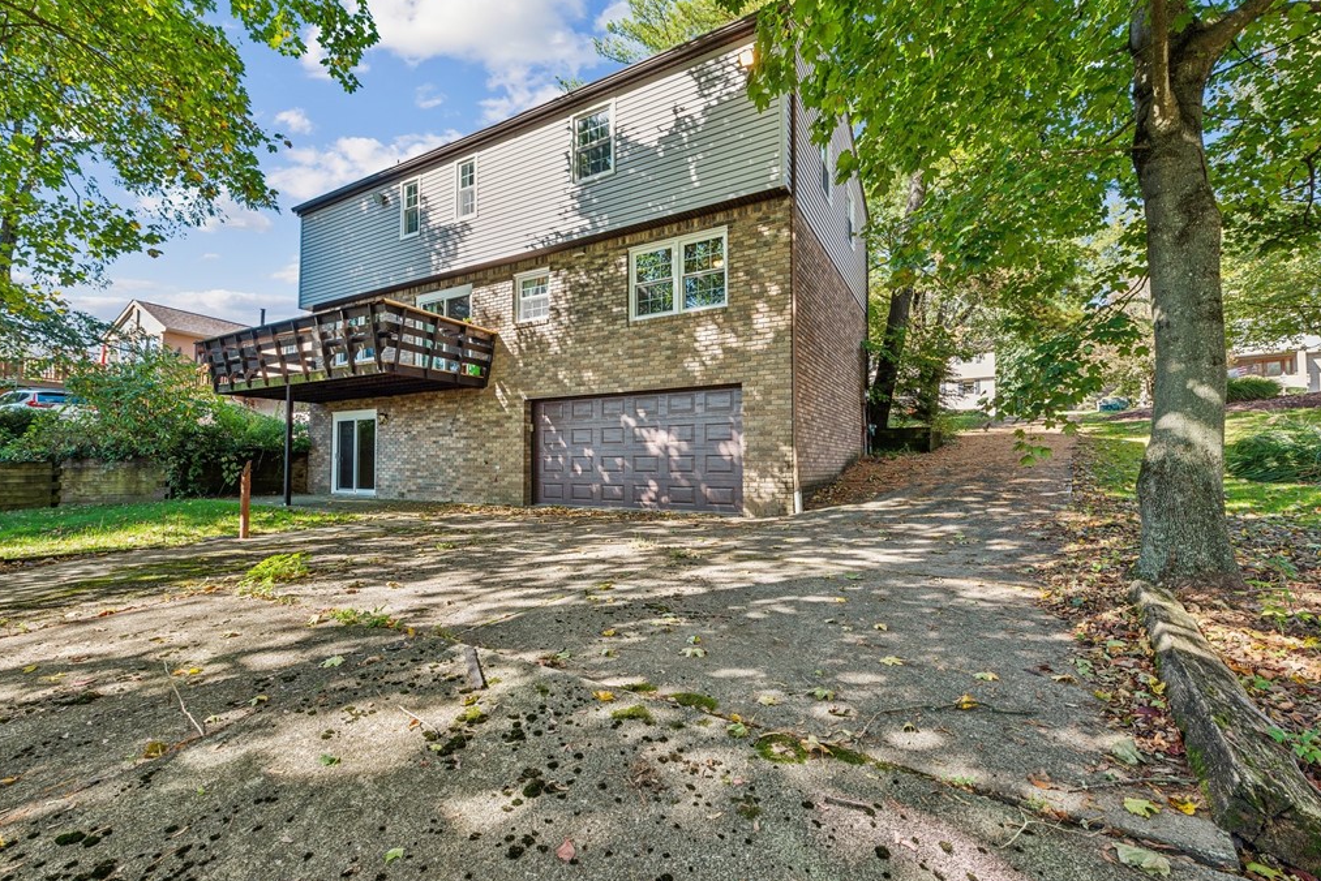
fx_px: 551
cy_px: 433
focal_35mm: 15
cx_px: 627
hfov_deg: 100.3
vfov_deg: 77.4
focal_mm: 14
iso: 50
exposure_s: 1/13
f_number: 11
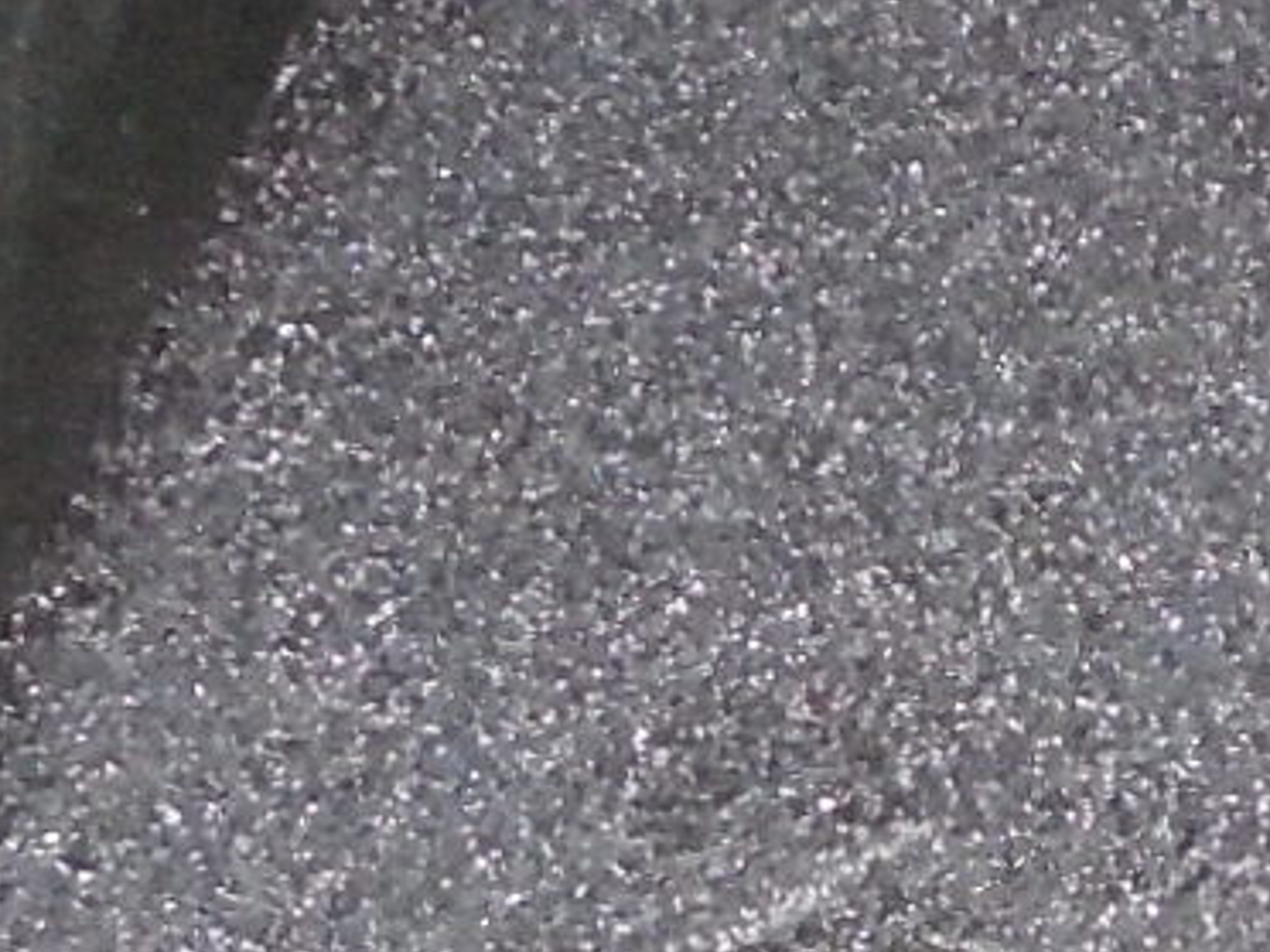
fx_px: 6641
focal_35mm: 181
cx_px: 2229
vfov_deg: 8.1
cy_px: 1293
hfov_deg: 10.3
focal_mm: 4.6
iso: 400
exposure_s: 1/30
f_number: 3.2
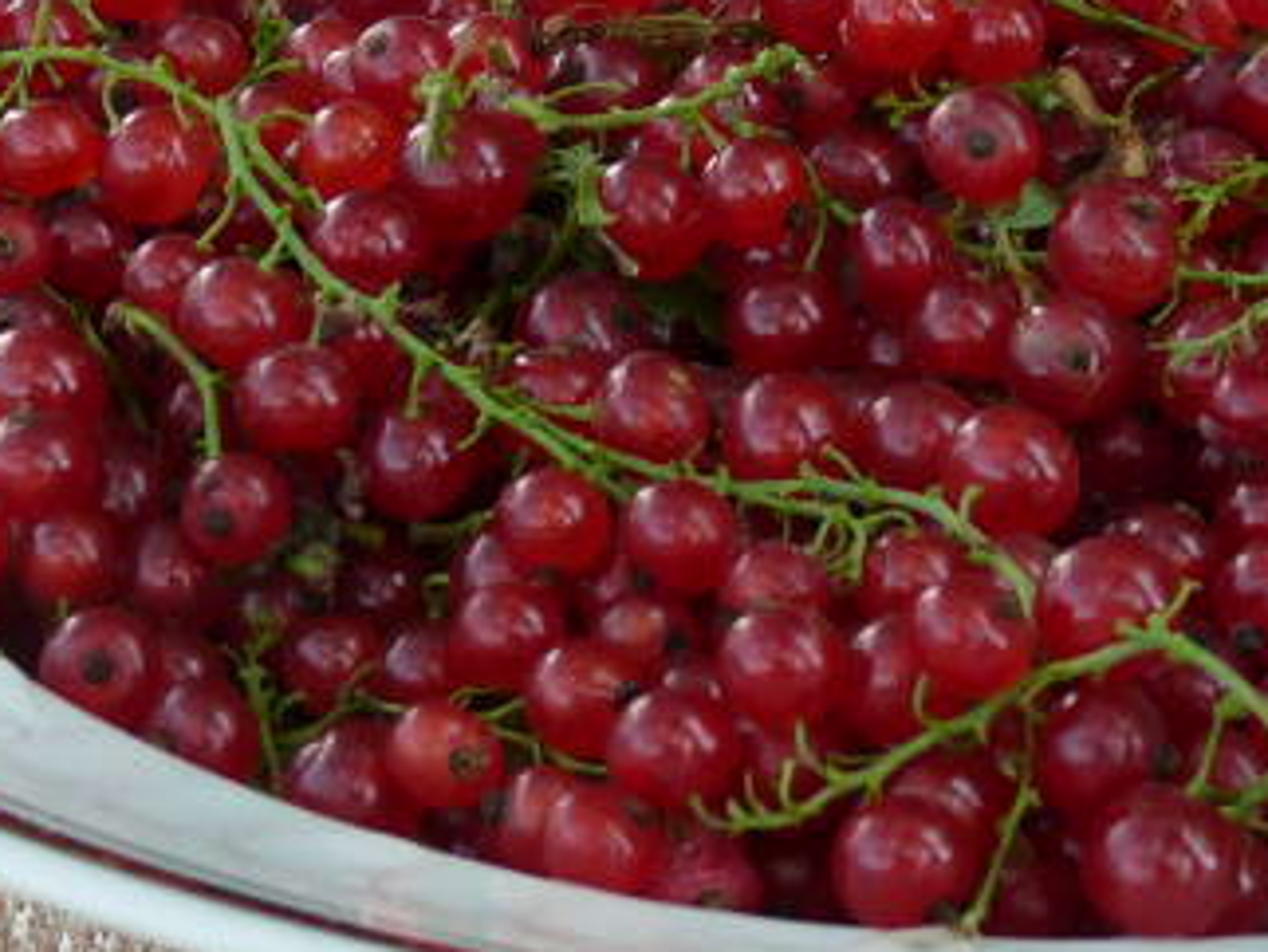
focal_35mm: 143
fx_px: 5242
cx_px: 827
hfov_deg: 13.8
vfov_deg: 10.4
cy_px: 271
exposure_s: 1/125
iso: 100
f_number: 4
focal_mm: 7.3
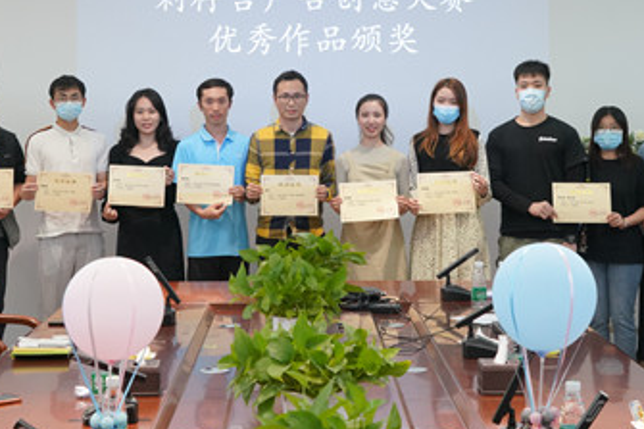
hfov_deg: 26.3
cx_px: 319
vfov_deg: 17.6
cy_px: 114
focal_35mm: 77
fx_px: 1377
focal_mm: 43
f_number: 8
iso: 2500
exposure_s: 1/30
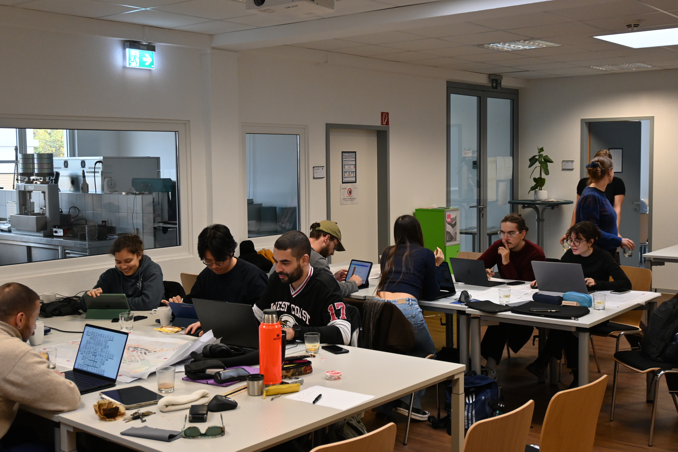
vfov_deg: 31.9
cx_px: 339
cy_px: 226
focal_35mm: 42
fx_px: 791
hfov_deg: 46.4
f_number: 4.5
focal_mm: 28
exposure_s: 1/125
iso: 1100
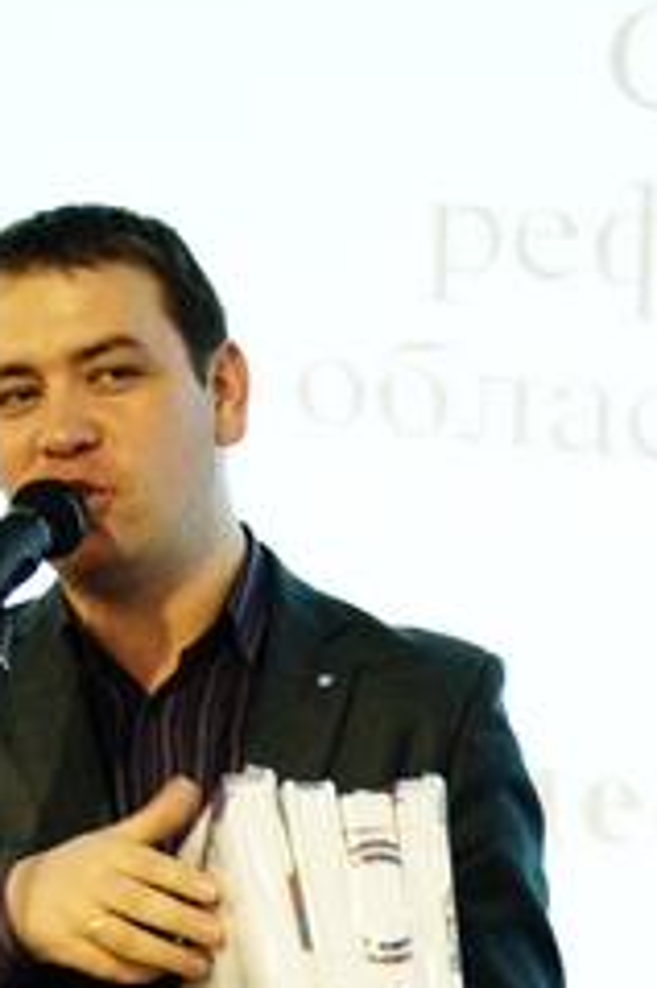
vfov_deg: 17.3
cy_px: 1182
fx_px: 3098
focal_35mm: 113
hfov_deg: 12.1
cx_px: 345
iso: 3200
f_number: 4.5
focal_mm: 30
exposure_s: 1/25
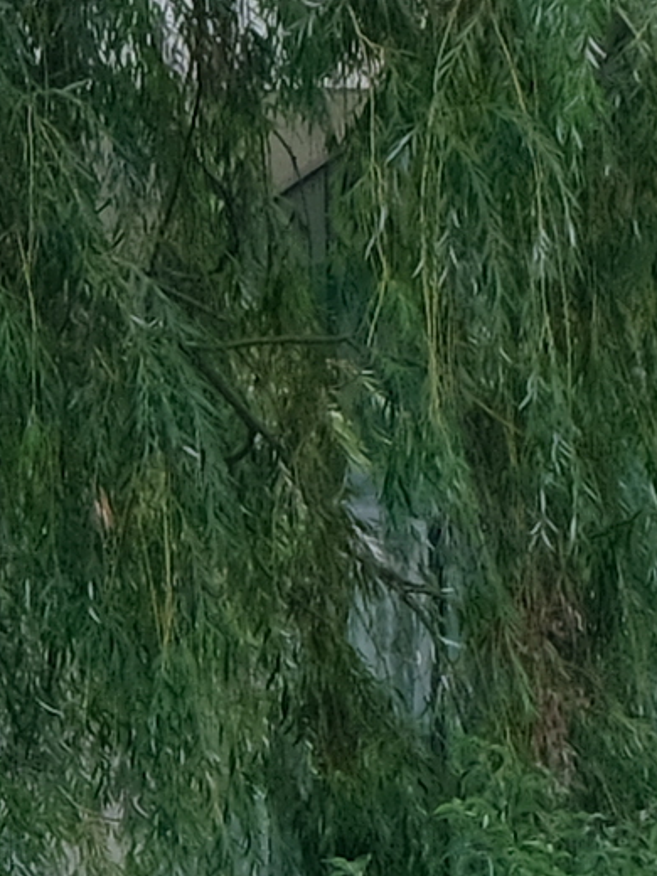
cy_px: 13
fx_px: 34163
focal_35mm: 1350
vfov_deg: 1.5
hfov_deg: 1.1
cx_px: 1585
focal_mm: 77.9
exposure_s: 1/500
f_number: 5.6
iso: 500
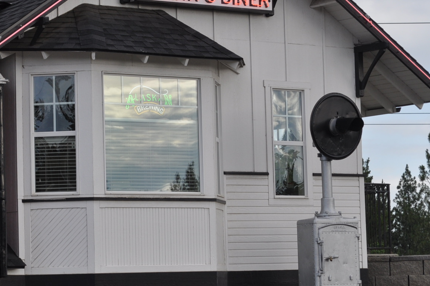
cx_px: 184
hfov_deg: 13.4
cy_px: 136
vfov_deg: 8.9
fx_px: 1836
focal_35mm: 154
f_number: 8
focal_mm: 55
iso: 200
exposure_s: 1/250
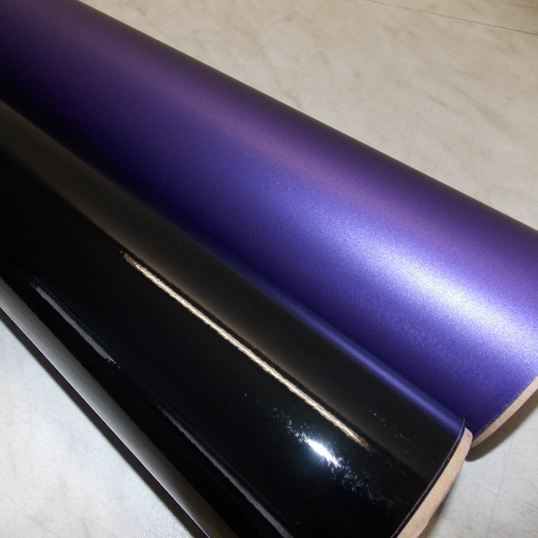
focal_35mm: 28
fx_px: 492
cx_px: 187
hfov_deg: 56.3
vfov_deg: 57.3
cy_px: 277
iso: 200
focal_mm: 4
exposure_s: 1/30
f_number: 3.1
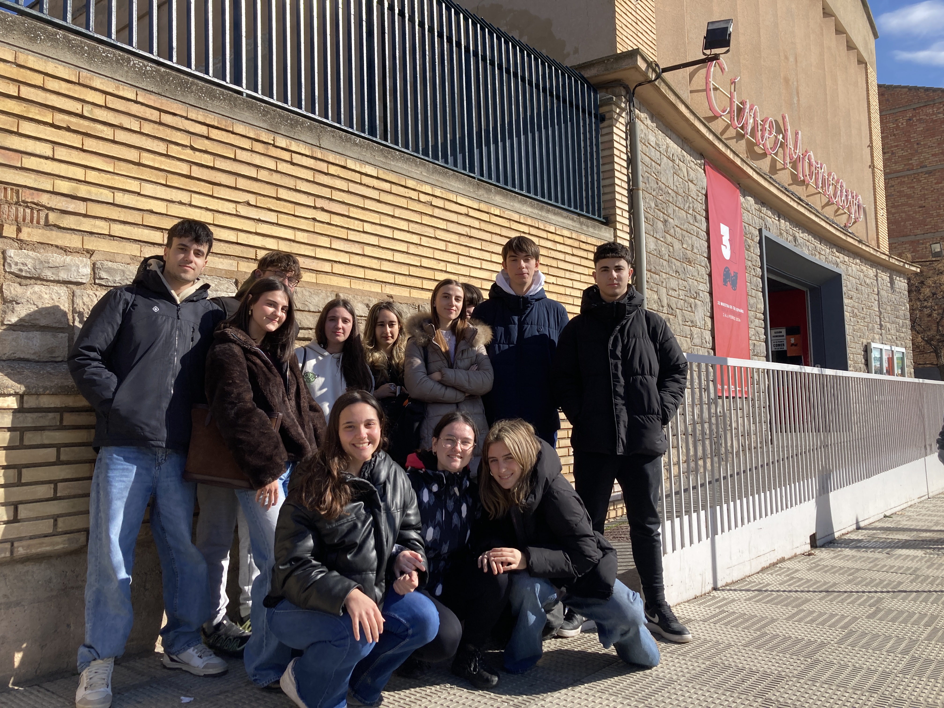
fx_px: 764
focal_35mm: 28
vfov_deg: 49.7
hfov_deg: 63.4
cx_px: 472
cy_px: 354
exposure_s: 1/1845
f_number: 1.8
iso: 20
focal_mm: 3.99
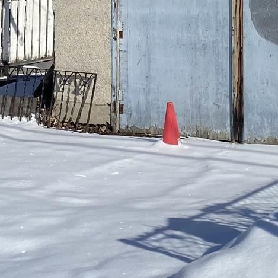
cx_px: 108
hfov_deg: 15.4
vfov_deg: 15.1
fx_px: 1027
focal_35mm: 113
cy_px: -19
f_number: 1.8
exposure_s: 1/7692
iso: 32
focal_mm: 4.25
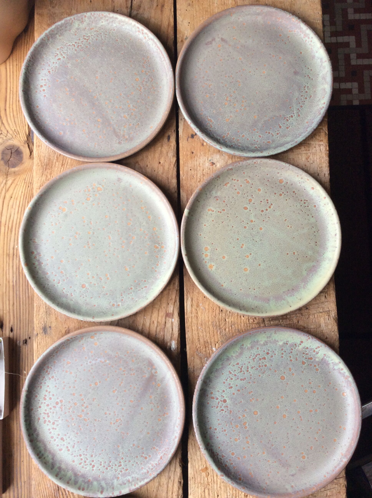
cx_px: 186
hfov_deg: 44.1
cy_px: 249
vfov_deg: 56.9
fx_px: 460
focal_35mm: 32
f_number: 2.4
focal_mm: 3.3
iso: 64
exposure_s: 1/25
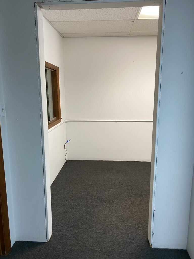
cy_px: 130
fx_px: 194
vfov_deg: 67.3
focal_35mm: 26
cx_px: 97
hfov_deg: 53.1
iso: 80
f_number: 1.8
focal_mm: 4.25
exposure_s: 1/60
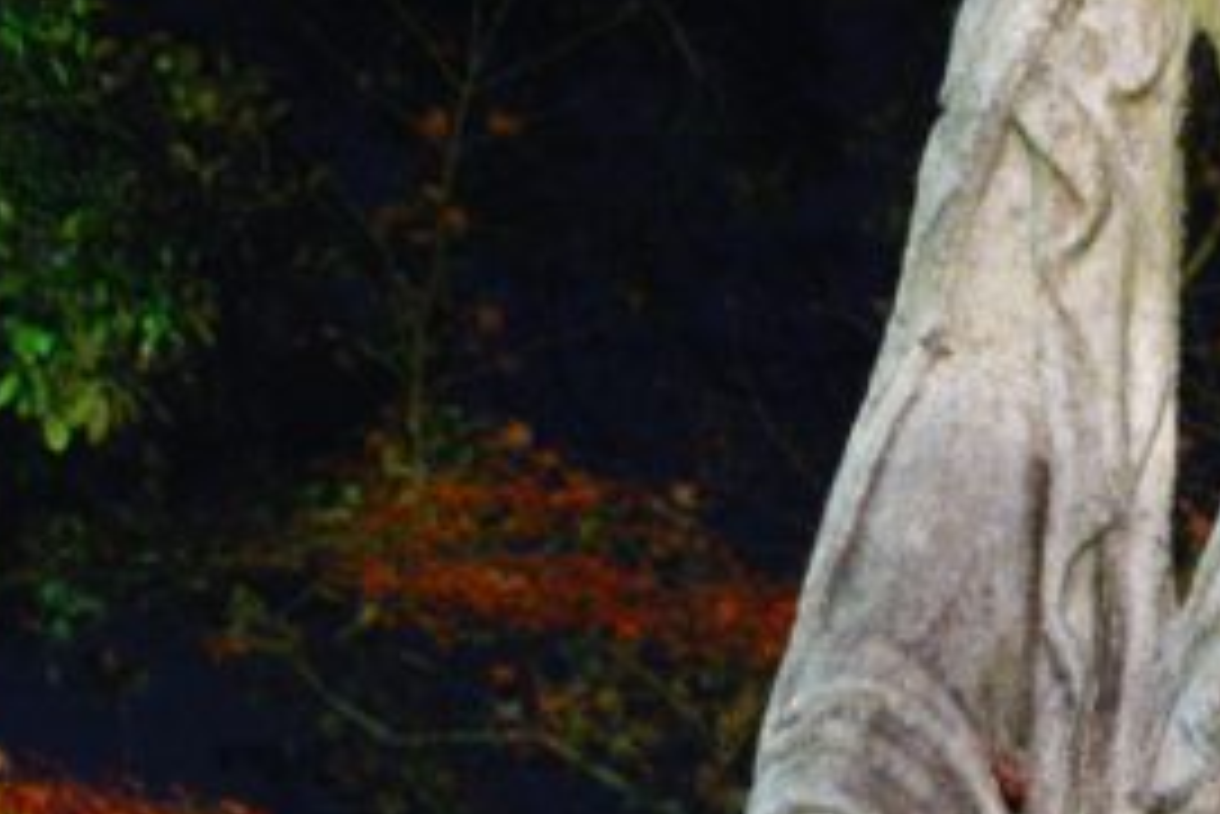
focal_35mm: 142
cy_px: -560
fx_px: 4811
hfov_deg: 13.9
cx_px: 1589
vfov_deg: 9.3
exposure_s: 1/15
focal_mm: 25
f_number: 4
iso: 3200
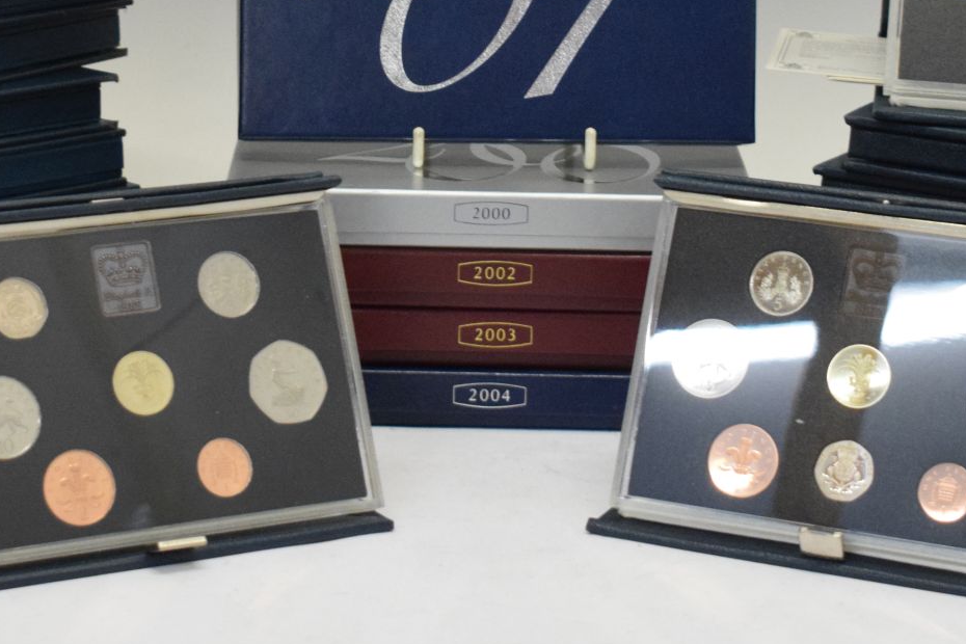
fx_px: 3461
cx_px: 463
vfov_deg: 10.6
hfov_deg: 15.9
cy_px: 53
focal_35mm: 129
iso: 3200
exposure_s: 1/100
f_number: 5
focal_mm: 40
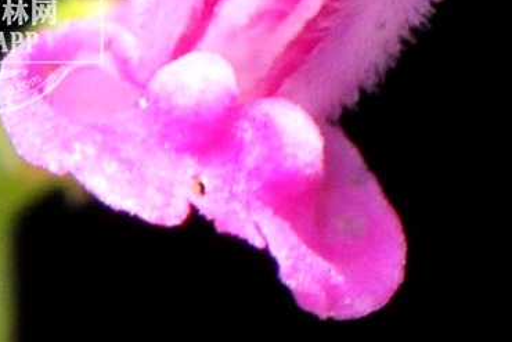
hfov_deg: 5.4
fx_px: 5452
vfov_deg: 3.6
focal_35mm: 383
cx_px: -10
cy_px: 10
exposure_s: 1/160
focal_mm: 105
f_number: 20
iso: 1600
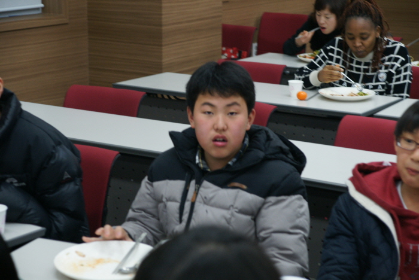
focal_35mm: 82
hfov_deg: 24.6
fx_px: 961
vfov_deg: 16.6
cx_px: 210
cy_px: 140
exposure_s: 1/40
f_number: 4.5
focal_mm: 55
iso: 800
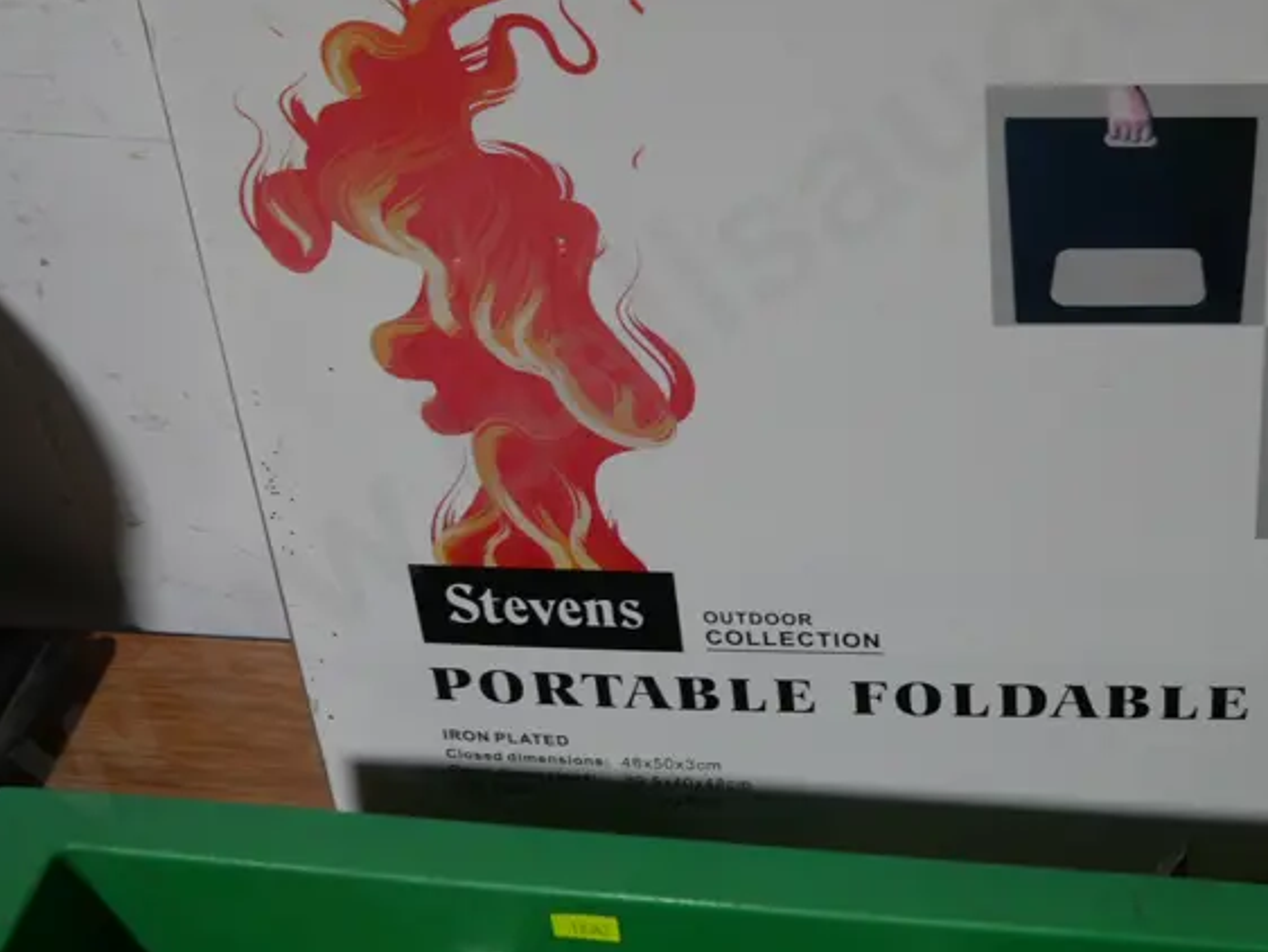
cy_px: 104
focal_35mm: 51
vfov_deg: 27.6
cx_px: 957
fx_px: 1869
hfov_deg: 36.6
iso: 200
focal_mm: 14
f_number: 3.5
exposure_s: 1/80
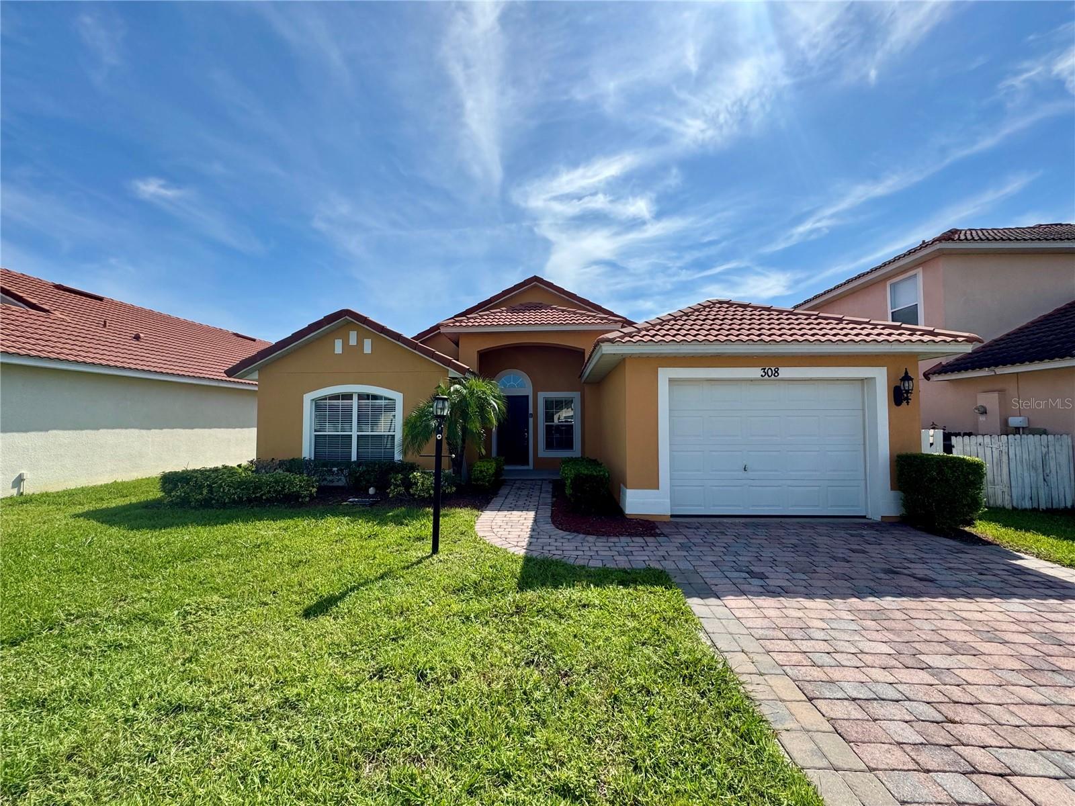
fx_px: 435
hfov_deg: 102.1
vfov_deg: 85.7
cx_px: 538
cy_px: 403
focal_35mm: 14
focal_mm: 2.22
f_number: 2.2
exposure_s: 1/2083
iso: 50
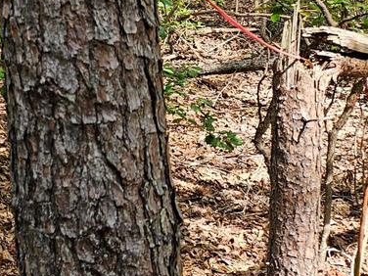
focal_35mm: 88
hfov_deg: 17.9
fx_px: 936
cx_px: -290
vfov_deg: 16.1
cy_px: -61
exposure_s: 1/120
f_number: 1.8
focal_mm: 5.4
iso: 32
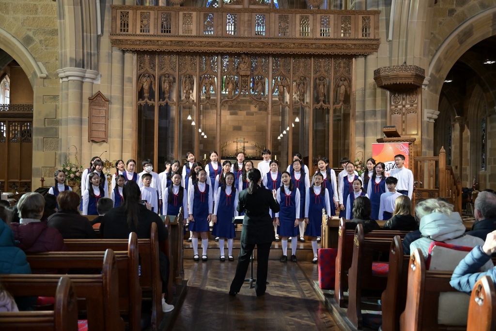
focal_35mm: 35
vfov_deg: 37.9
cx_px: 248
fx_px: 482
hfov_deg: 54.4
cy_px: 166
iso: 3200
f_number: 4.5
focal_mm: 35
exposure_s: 1/125
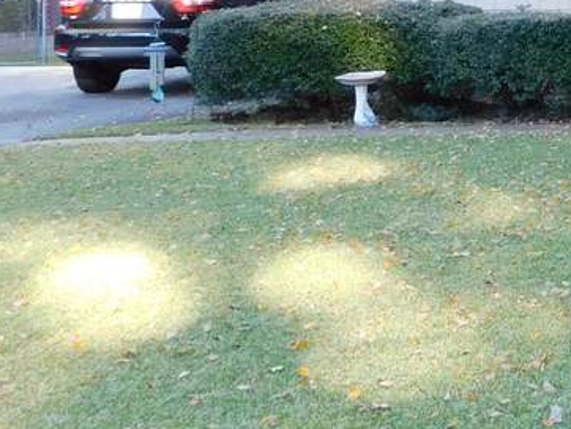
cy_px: -49
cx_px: 964
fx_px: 1750
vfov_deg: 13.7
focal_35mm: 106
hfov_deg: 16.2
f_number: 3.2
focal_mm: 5.3
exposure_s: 1/50
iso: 125
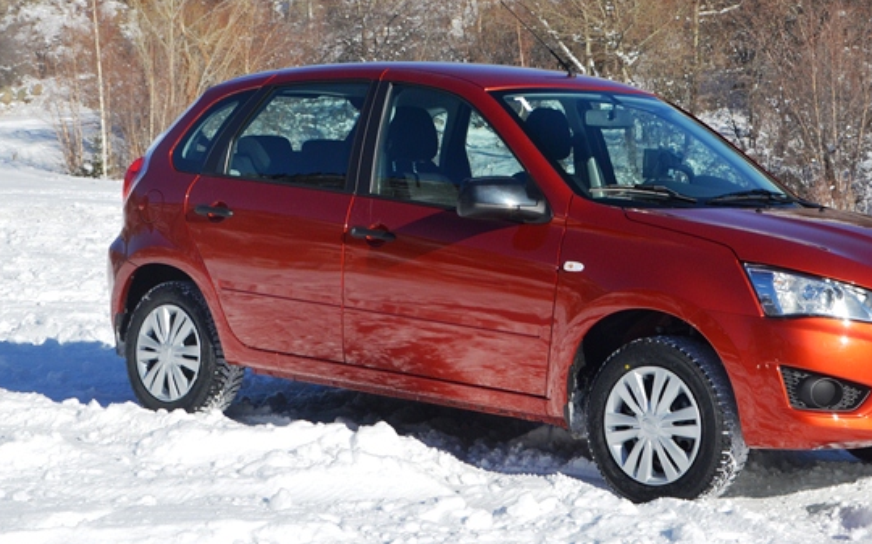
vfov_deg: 16.9
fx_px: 1829
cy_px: 191
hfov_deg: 26.7
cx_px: 557
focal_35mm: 77
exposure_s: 1/1600
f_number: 7.1
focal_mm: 34
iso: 400
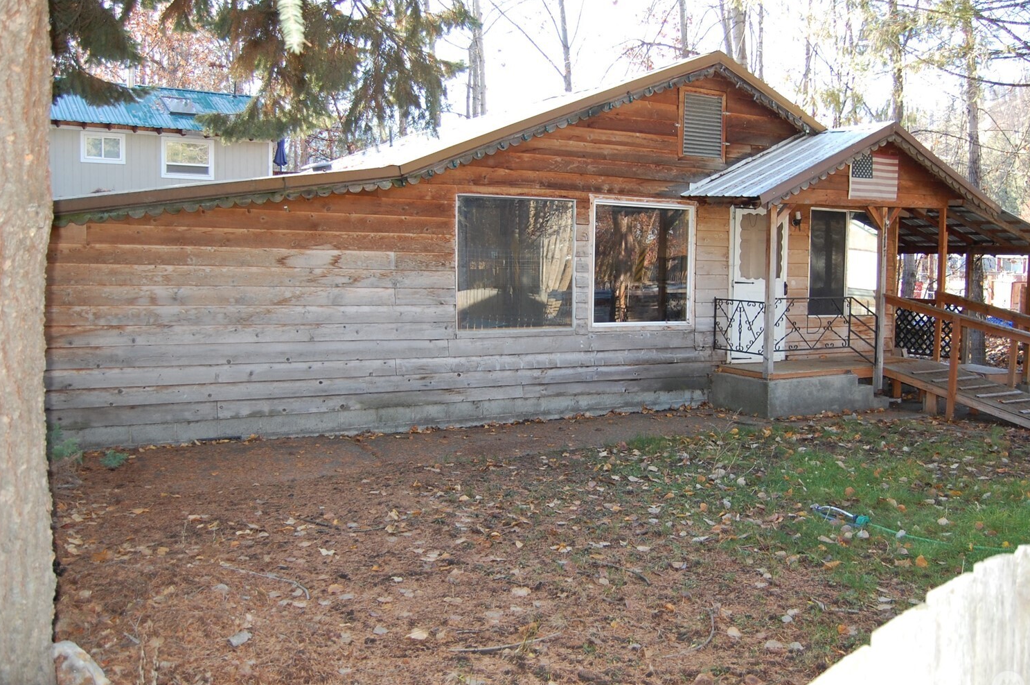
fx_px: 931
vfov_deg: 40.4
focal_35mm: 33
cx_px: 571
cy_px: 323
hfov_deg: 57.8
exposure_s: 1/200
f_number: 3.5
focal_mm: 19
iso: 400
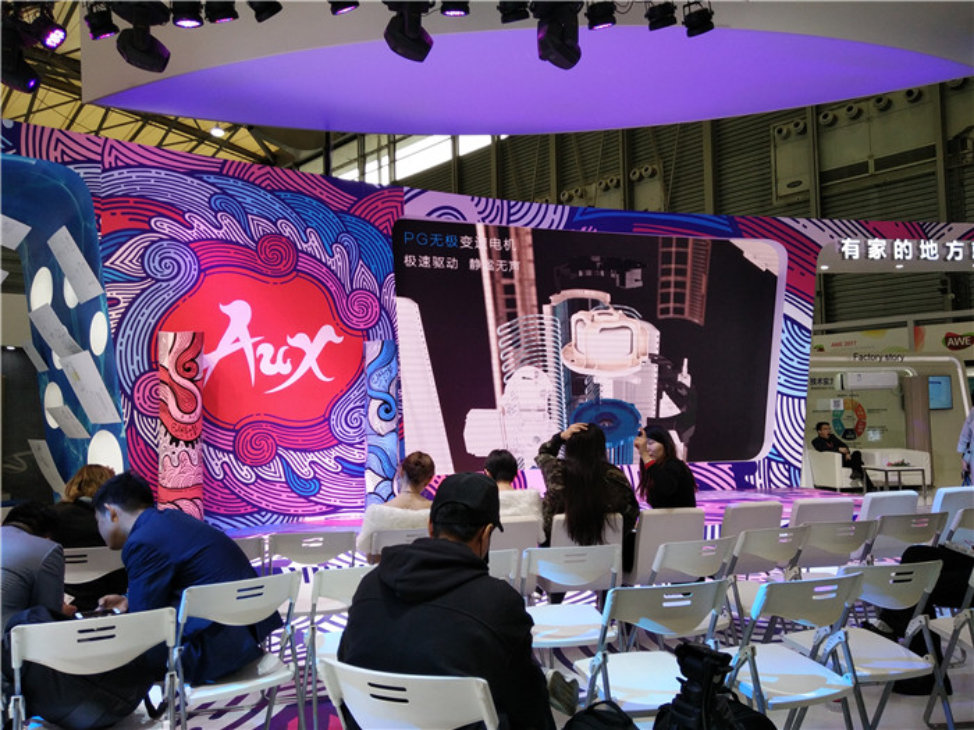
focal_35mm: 21
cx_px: 487
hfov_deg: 79.0
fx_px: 591
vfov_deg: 63.4
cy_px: 365
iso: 75
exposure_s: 1/100
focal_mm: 3.66
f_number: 2.2
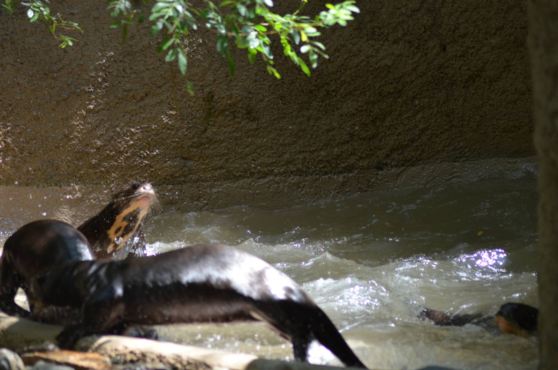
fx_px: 4177
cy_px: 185
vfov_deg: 5.1
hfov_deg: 7.6
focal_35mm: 270
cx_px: 279
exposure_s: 1/500
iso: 900
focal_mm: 180
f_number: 4.5
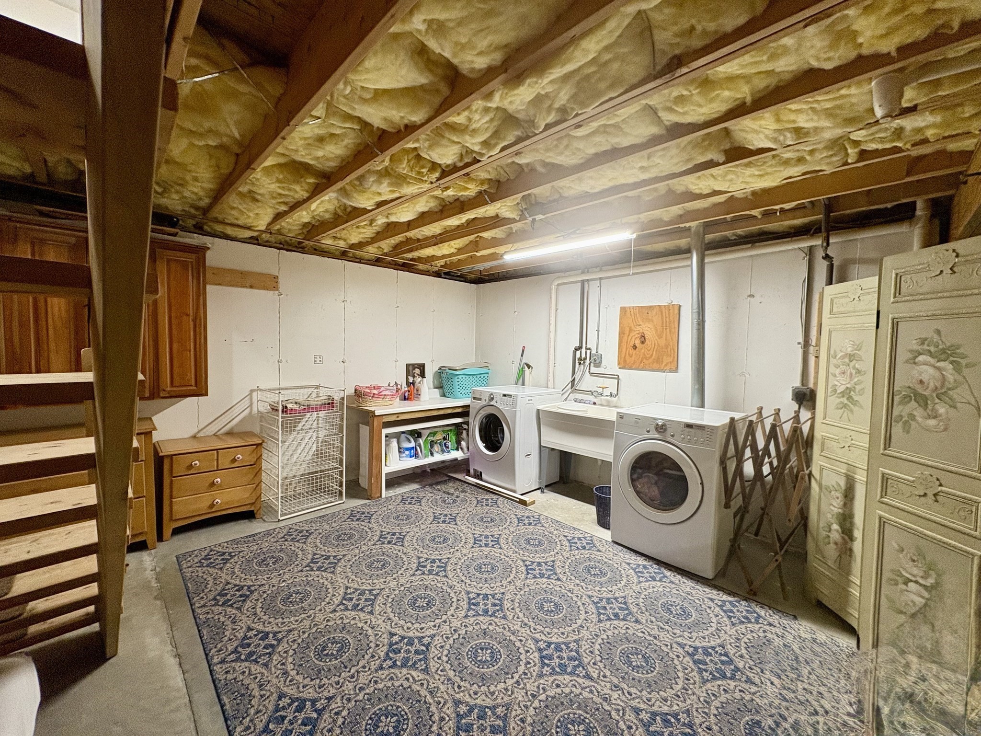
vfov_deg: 85.7
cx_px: 490
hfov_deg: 102.1
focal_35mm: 14
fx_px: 397
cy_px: 368
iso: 160
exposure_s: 1/60
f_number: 2.2
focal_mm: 2.22
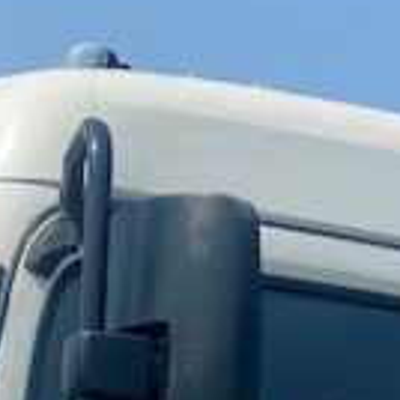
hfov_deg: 9.4
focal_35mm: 176
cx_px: 776
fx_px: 2301
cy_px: 913
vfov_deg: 9.1
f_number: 1.8
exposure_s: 1/3984
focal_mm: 4.25
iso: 32
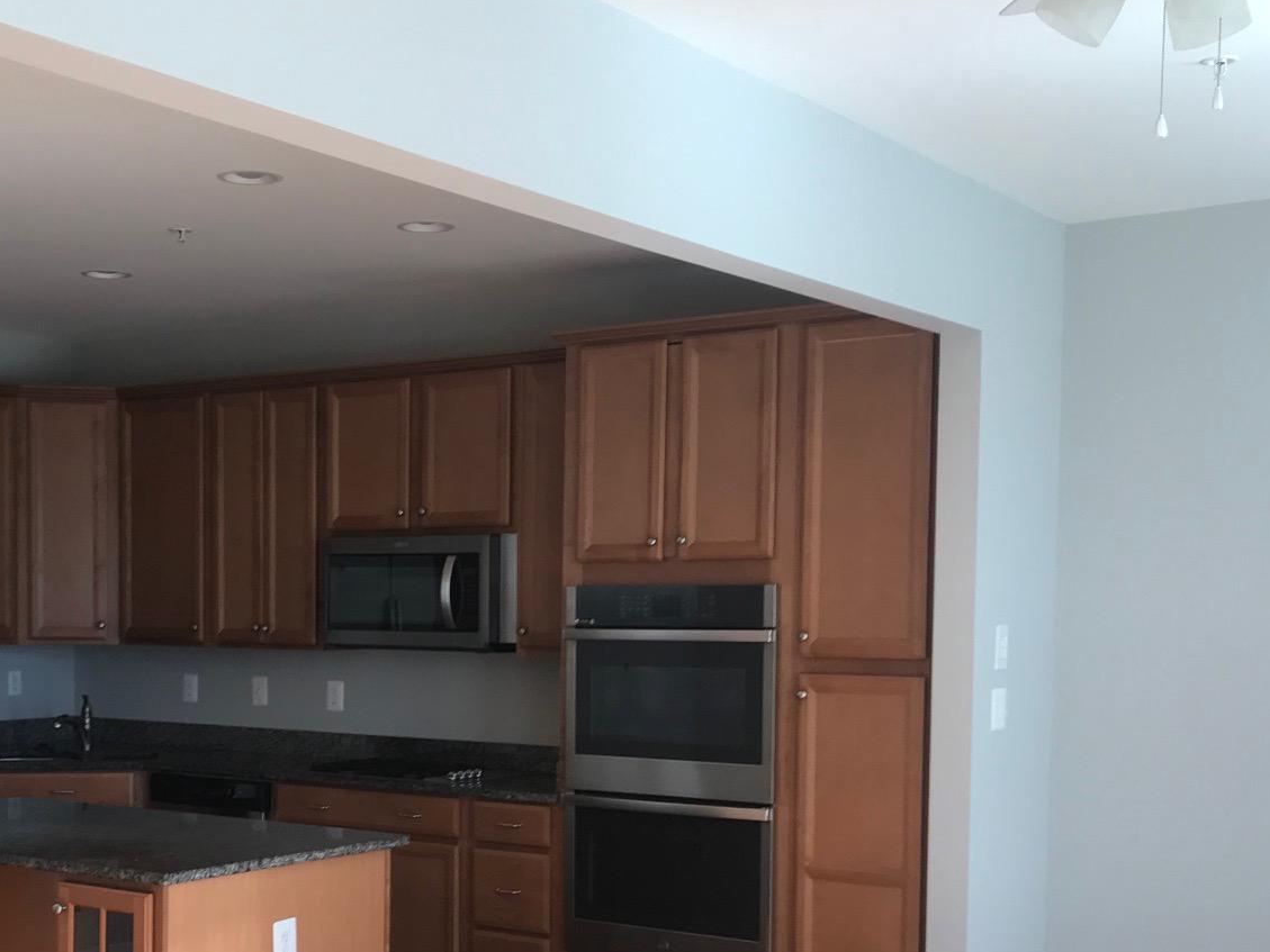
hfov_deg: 37.6
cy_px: 722
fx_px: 1835
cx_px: 377
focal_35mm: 50
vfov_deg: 28.7
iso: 25
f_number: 1.8
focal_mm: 3.99
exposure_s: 1/120
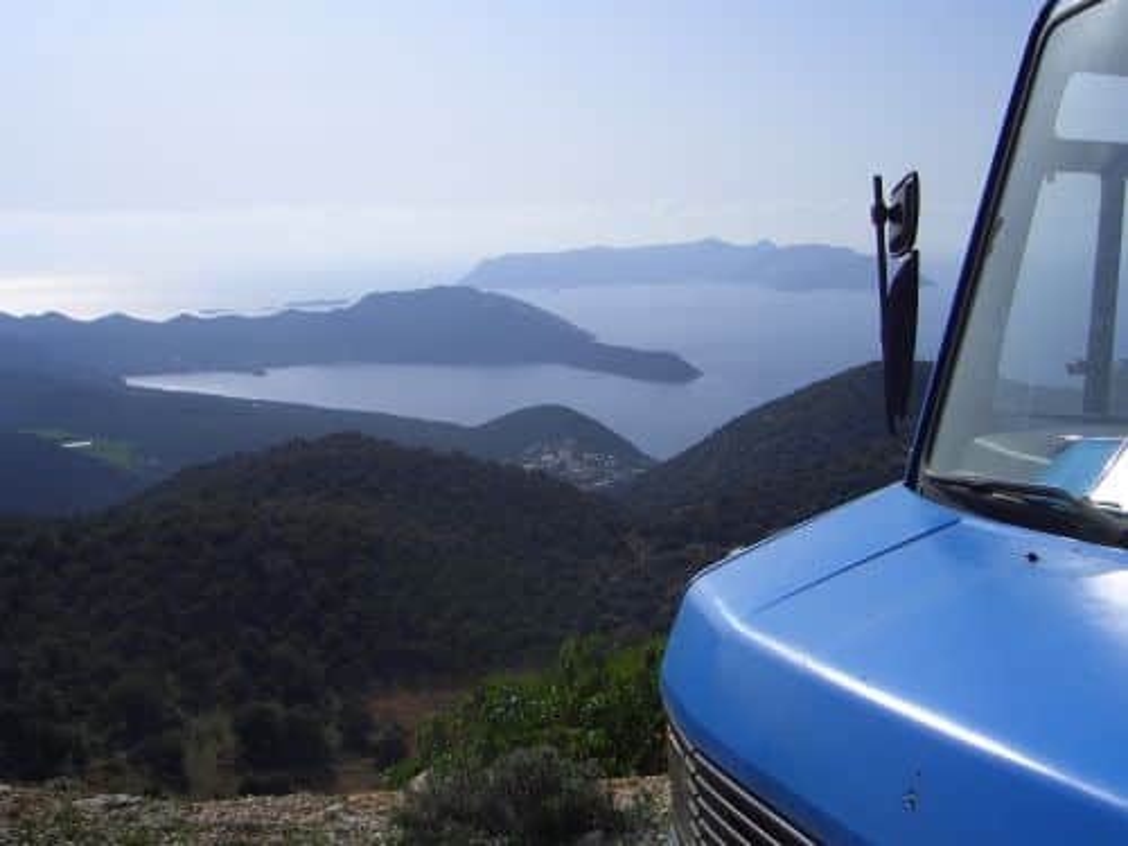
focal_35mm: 39
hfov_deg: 47.9
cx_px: 564
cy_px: 423
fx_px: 1271
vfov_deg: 36.8
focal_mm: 8
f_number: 4.8
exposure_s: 1/1250
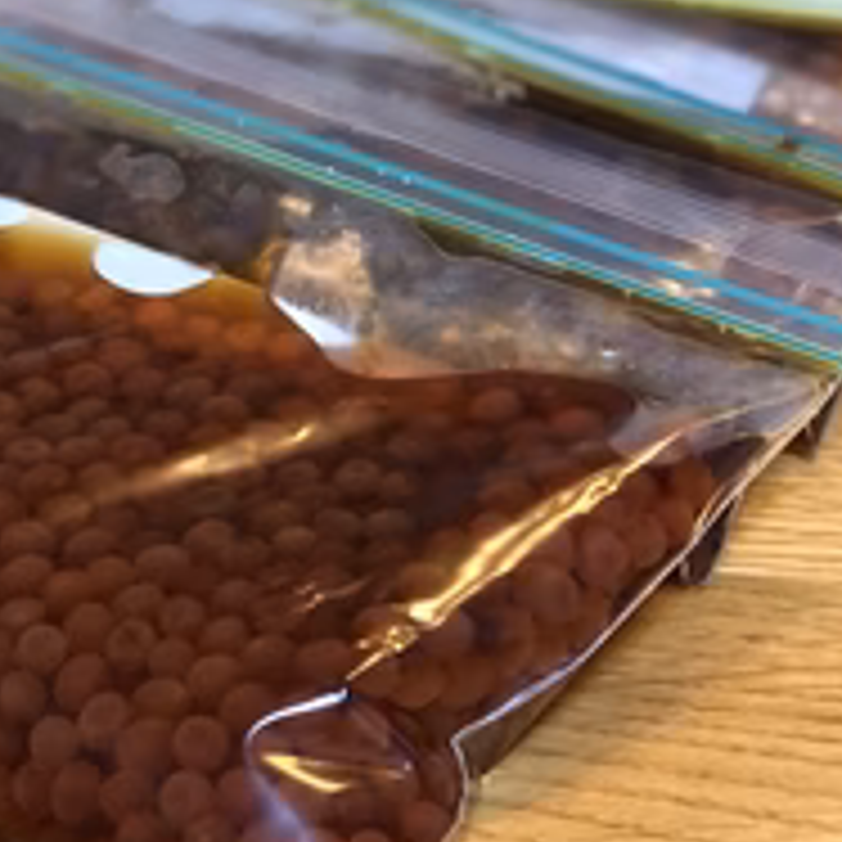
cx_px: 198
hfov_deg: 16.0
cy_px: 405
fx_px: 2972
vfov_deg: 16.1
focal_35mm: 108
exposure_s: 1/30
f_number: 2.8
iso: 320
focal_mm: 6.6
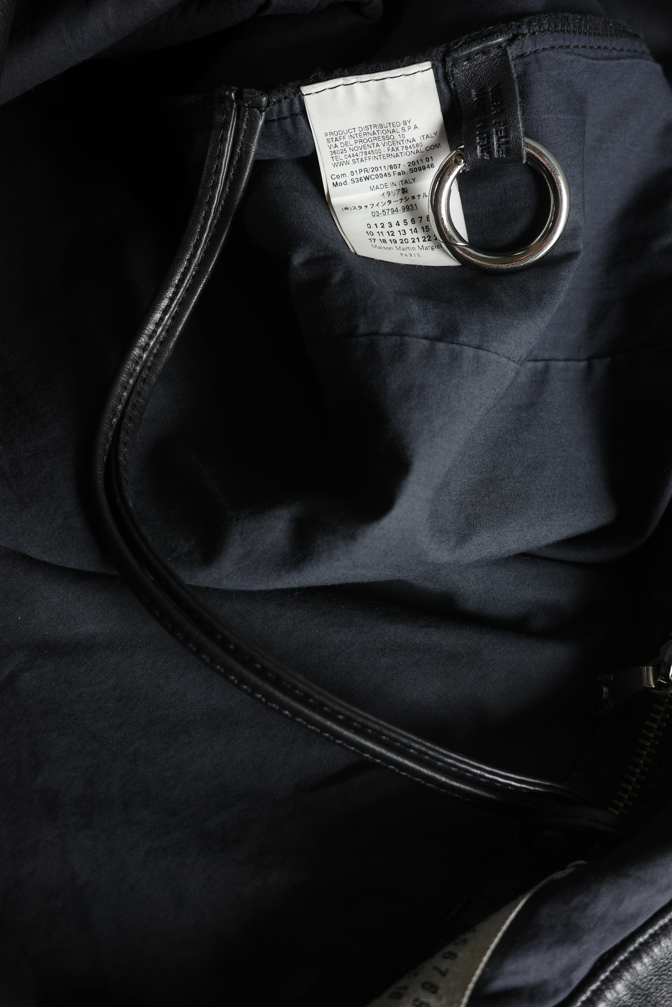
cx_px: 336
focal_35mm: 40
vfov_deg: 48.5
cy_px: 504
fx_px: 1120
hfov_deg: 33.4
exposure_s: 1/40
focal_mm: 26
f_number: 3.2
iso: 500
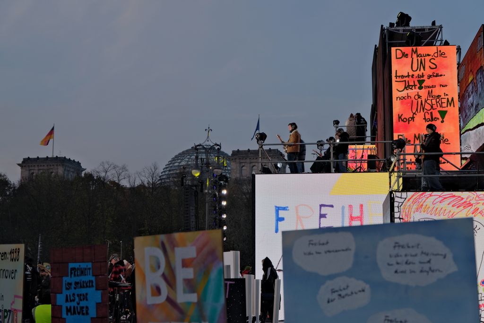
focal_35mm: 53
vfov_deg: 25.5
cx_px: 242
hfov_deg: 37.5
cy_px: 162
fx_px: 713
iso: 160
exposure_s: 1/320
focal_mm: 35
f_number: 3.2
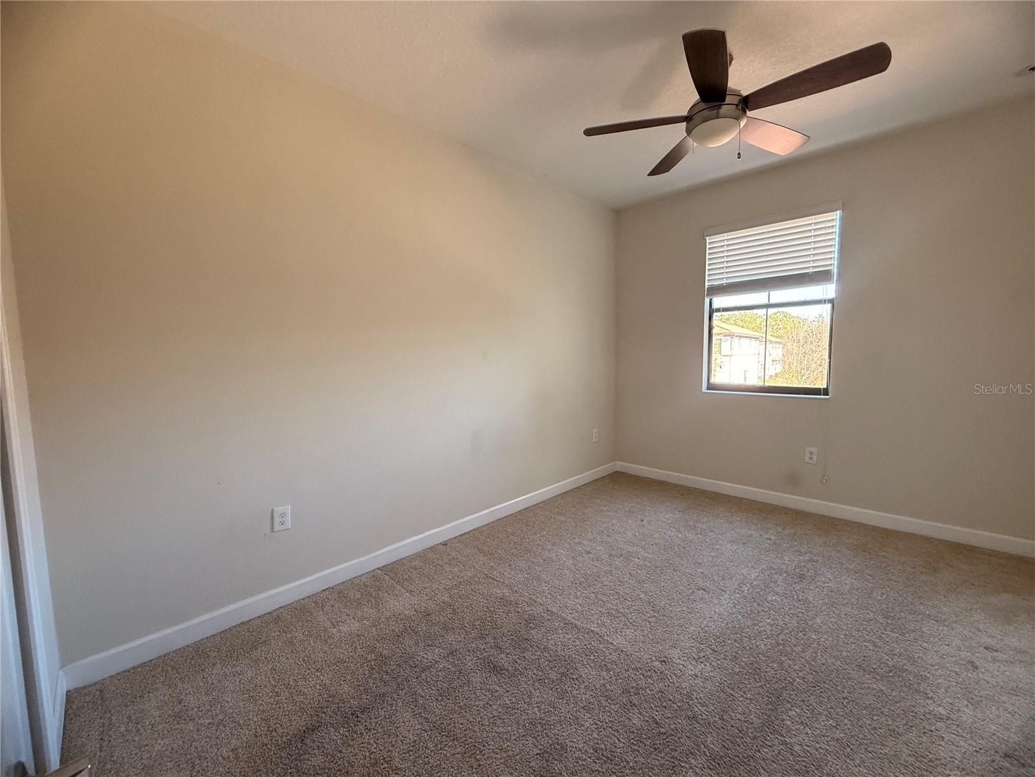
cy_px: 388
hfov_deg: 102.1
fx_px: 419
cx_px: 518
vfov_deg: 85.7
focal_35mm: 14
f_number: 2.2
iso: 320
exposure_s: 1/99
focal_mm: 2.22
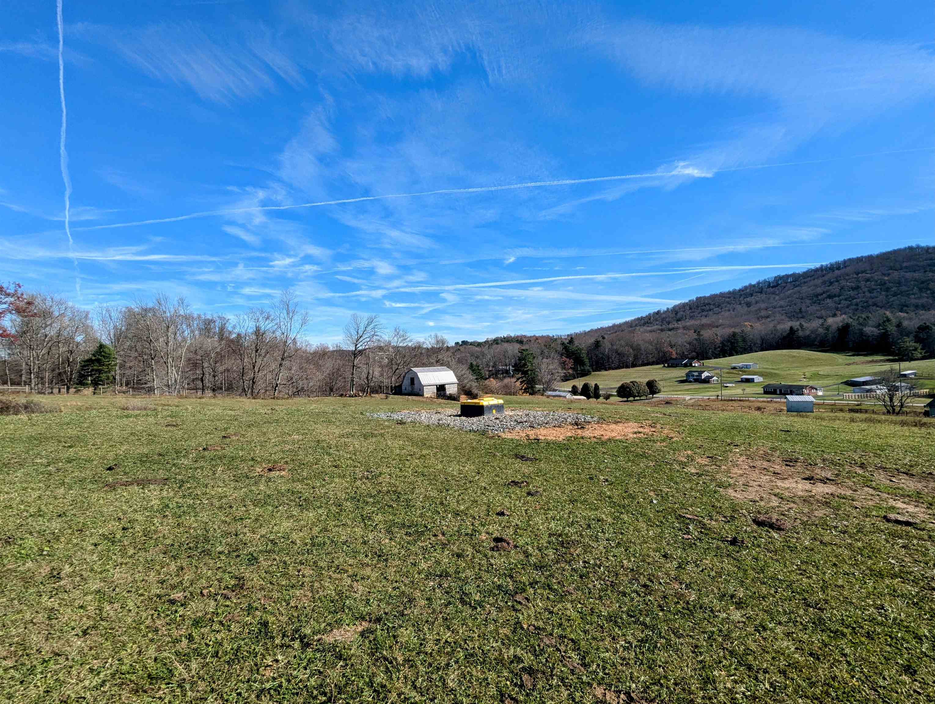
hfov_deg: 94.4
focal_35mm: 16
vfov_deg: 78.2
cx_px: 468
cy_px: 352
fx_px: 433
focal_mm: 2.35
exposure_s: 1/1333
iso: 52
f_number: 2.2
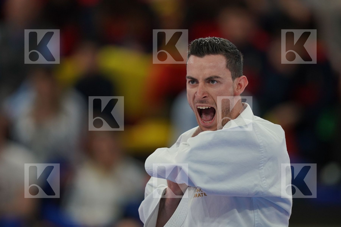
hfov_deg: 3.4
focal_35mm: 600
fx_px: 5683
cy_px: 114
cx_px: 170
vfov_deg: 2.3
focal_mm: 400
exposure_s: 1/500
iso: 800
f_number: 2.8
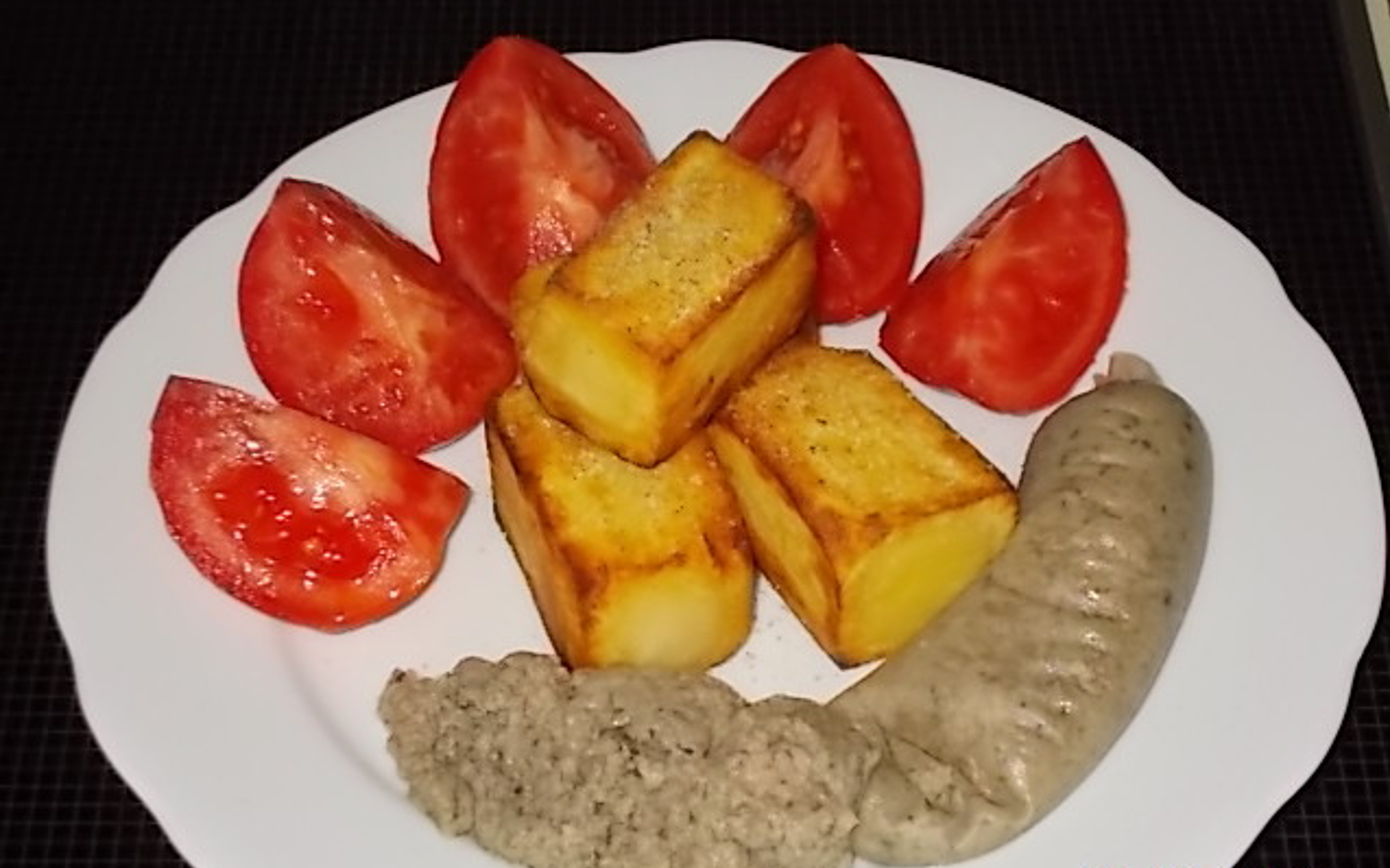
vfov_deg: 16.1
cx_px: 694
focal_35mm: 81
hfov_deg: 25.5
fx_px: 3068
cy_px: 497
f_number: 5.8
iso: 200
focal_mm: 13.5
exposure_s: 1/60
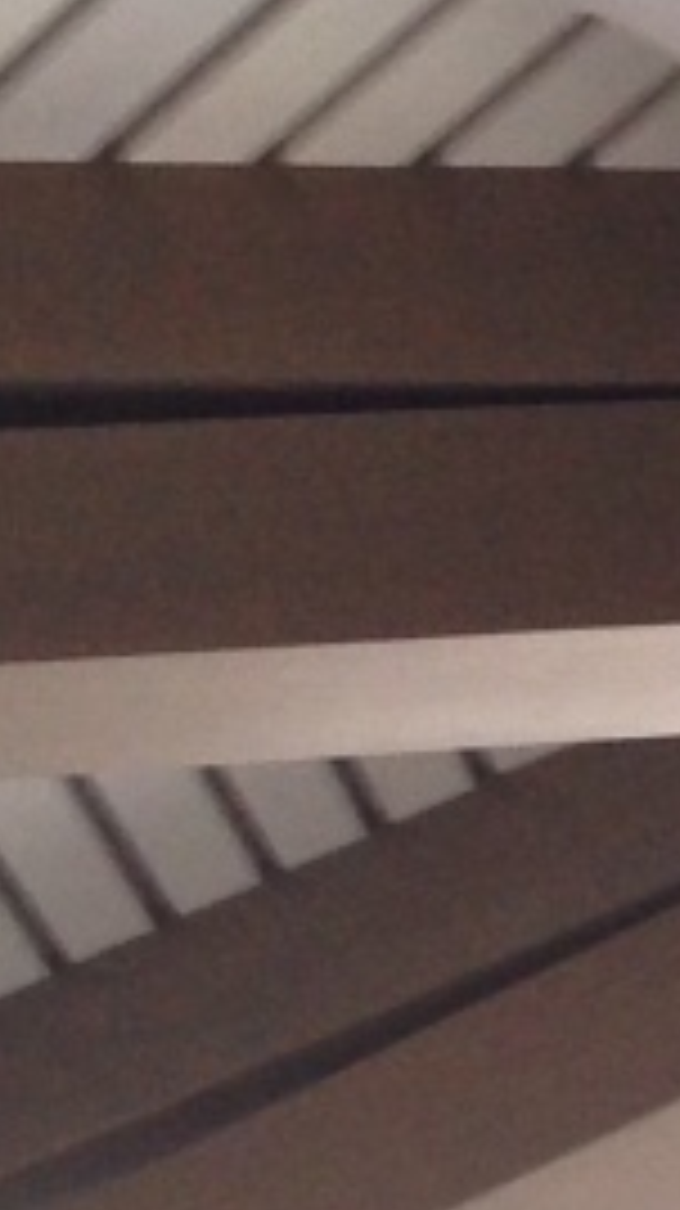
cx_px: 1797
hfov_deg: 5.3
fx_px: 6999
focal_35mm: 218
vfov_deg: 9.9
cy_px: 1057
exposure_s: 1/20
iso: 80
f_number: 2.4
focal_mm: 4.12
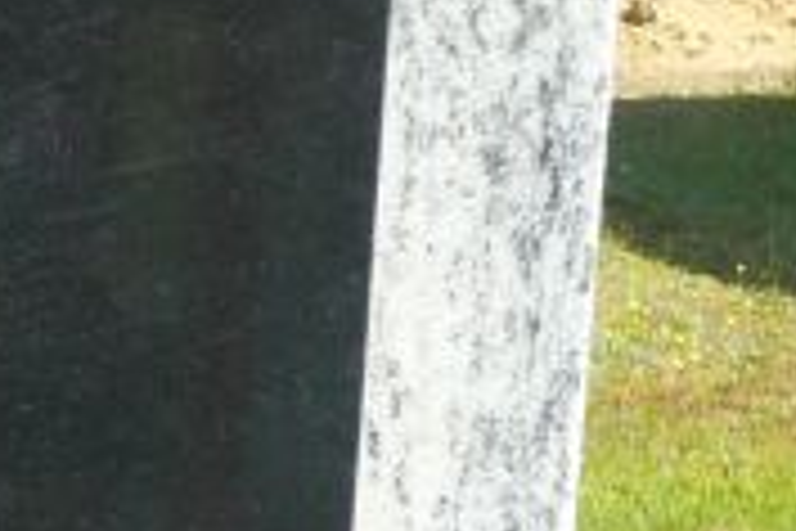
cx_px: -423
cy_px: 837
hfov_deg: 8.7
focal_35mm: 230
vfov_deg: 5.9
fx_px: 5085
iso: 80
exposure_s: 1/320
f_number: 3.6
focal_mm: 9.1
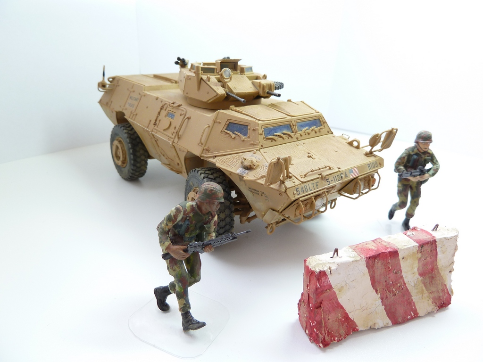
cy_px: 181
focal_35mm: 25
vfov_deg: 54.9
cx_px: 242
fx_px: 349
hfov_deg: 69.4
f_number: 3.3
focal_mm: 4.1
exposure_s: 1/20
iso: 80
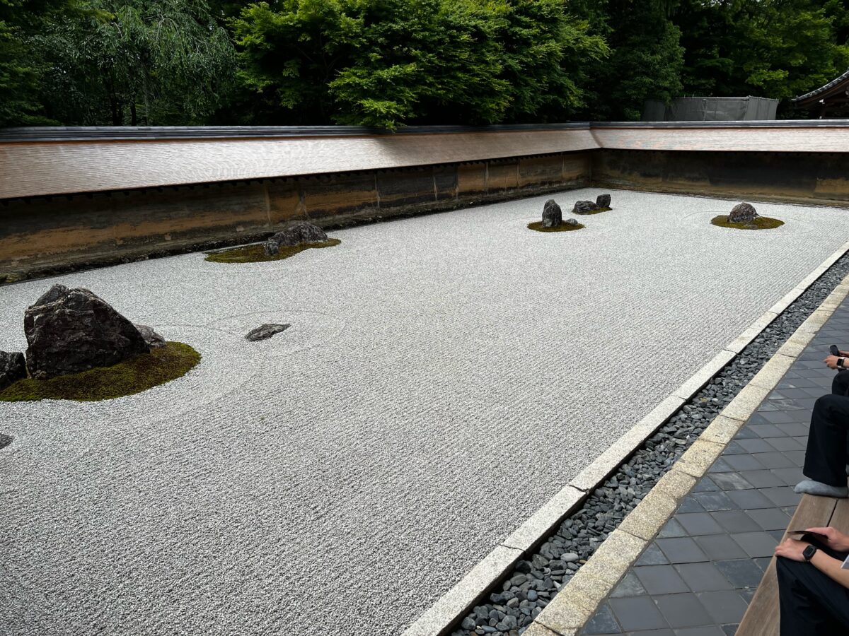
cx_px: 424
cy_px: 318
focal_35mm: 26
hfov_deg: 67.3
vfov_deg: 53.1
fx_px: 638
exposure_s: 1/2457
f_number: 1.5
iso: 50
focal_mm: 5.7
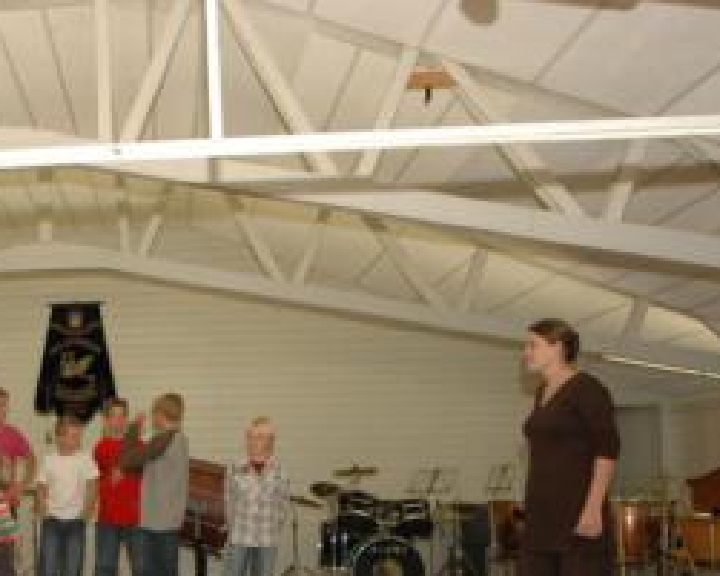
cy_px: 427
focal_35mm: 42
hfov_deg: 39.1
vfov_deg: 35.0
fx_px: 894
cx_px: 11
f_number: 6.3
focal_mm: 15
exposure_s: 1/80
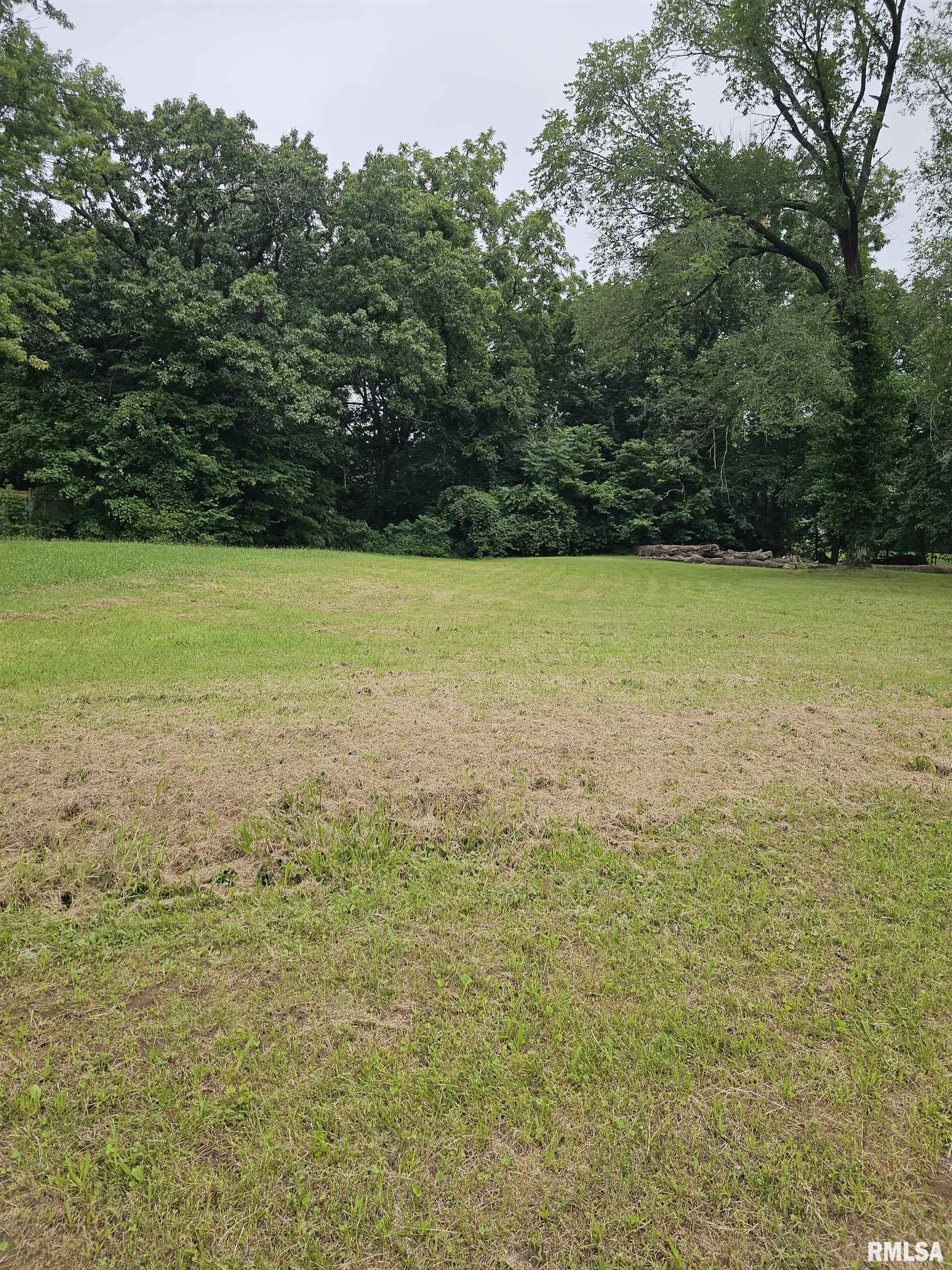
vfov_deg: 73.9
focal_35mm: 23
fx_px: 843
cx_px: 476
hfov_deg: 58.9
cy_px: 635
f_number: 1.7
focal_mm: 6.3
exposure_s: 1/529
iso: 10
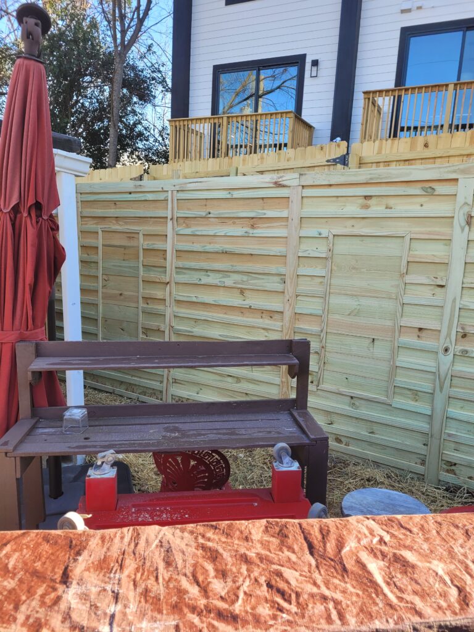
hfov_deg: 53.1
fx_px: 475
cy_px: 316
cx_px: 237
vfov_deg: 67.3
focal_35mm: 26
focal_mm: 5.4
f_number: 1.8
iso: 40
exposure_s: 1/268
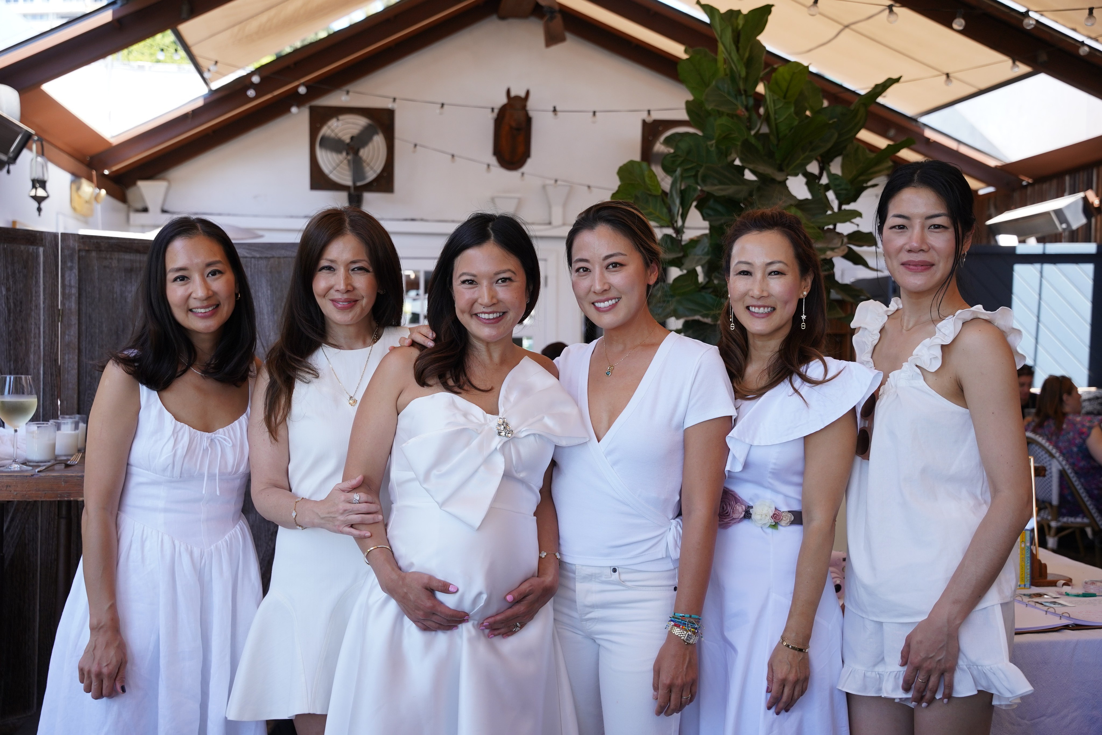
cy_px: 368
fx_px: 1123
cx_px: 551
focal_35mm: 37
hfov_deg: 52.3
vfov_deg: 36.2
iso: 500
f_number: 4
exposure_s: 1/400
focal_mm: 36.7
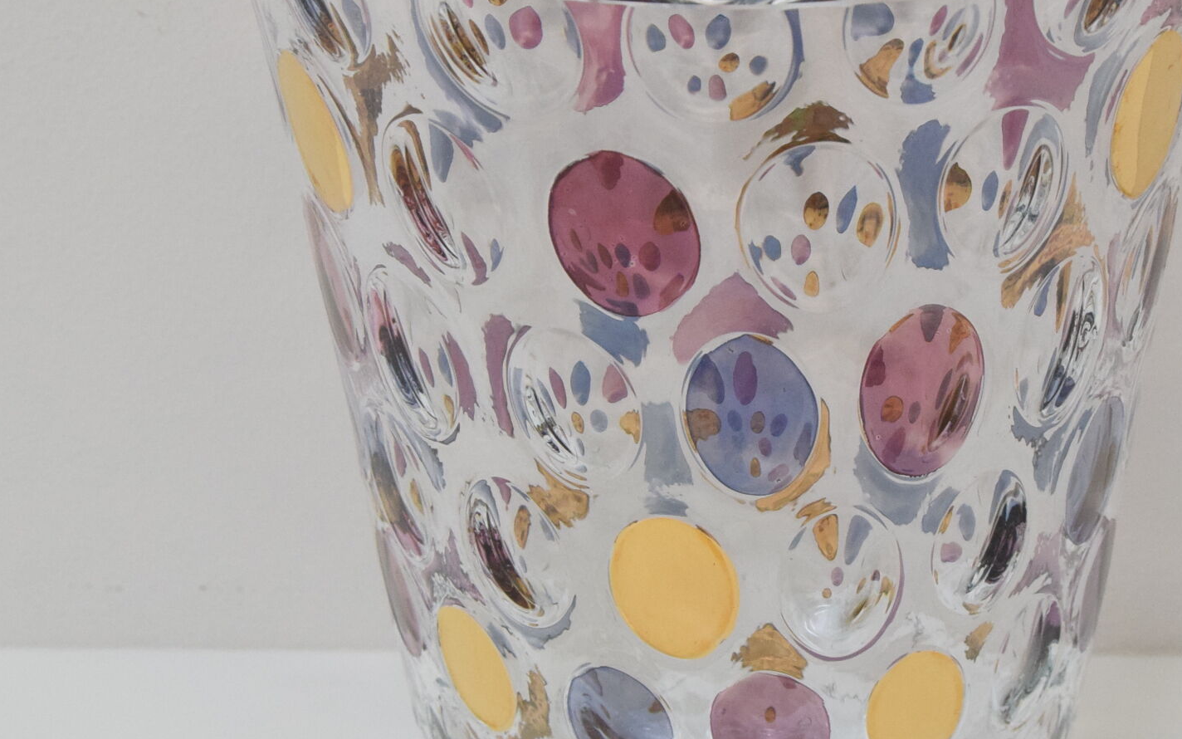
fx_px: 2899
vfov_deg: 14.5
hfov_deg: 23.0
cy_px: 335
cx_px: 733
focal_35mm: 90
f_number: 7.1
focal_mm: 28
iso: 1600
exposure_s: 1/200
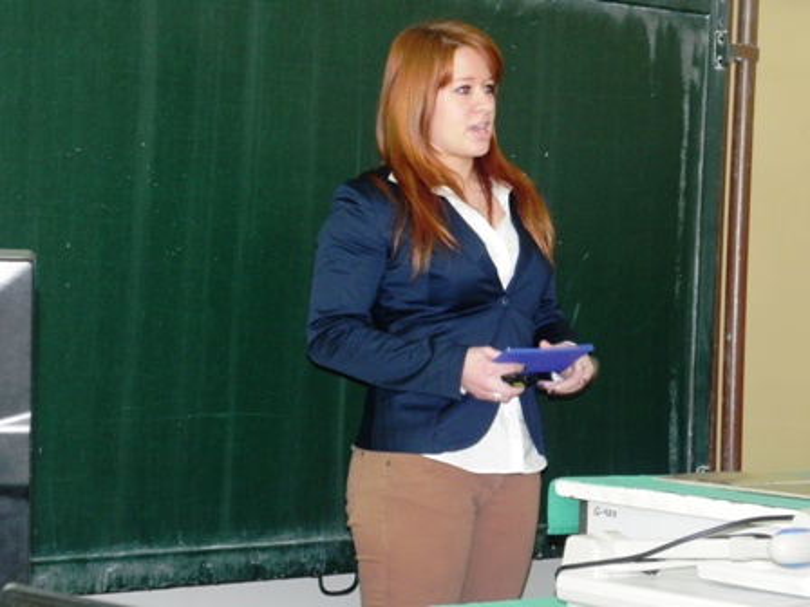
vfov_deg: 15.6
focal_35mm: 95
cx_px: 405
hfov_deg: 20.7
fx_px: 2223
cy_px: 304
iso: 341
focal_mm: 16.9
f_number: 4
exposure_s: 1/30
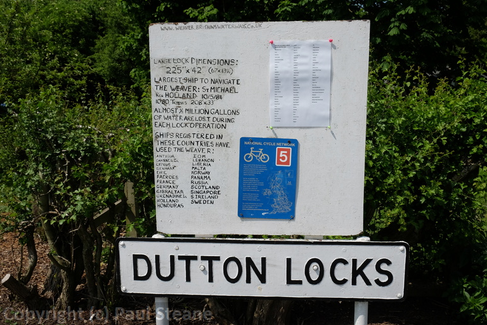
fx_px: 446
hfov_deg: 57.2
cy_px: 163
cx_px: 249
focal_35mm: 33
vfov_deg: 40.0
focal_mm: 21.4
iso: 200
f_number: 10
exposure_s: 1/400
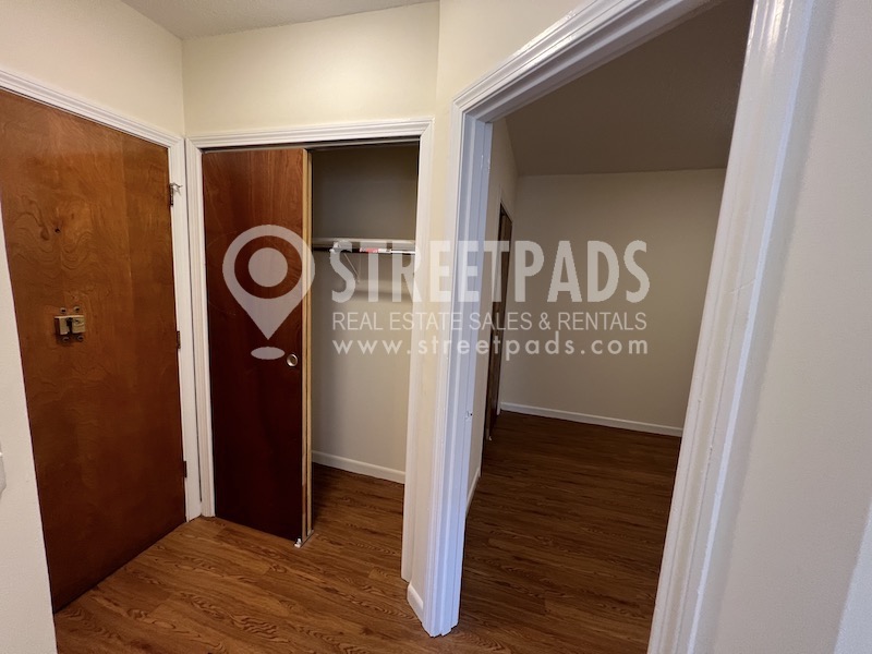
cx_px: 436
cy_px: 327
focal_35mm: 13
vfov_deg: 89.9
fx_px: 327
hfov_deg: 106.2
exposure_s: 1/60
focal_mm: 1.57
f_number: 1.8
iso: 160
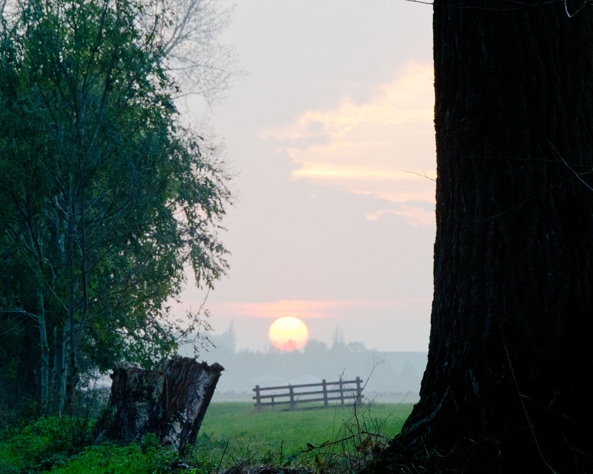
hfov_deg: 8.3
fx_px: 4087
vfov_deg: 6.6
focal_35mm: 233
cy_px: 202
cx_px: 264
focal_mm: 85
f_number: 7.1
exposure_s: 1/200
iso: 1400
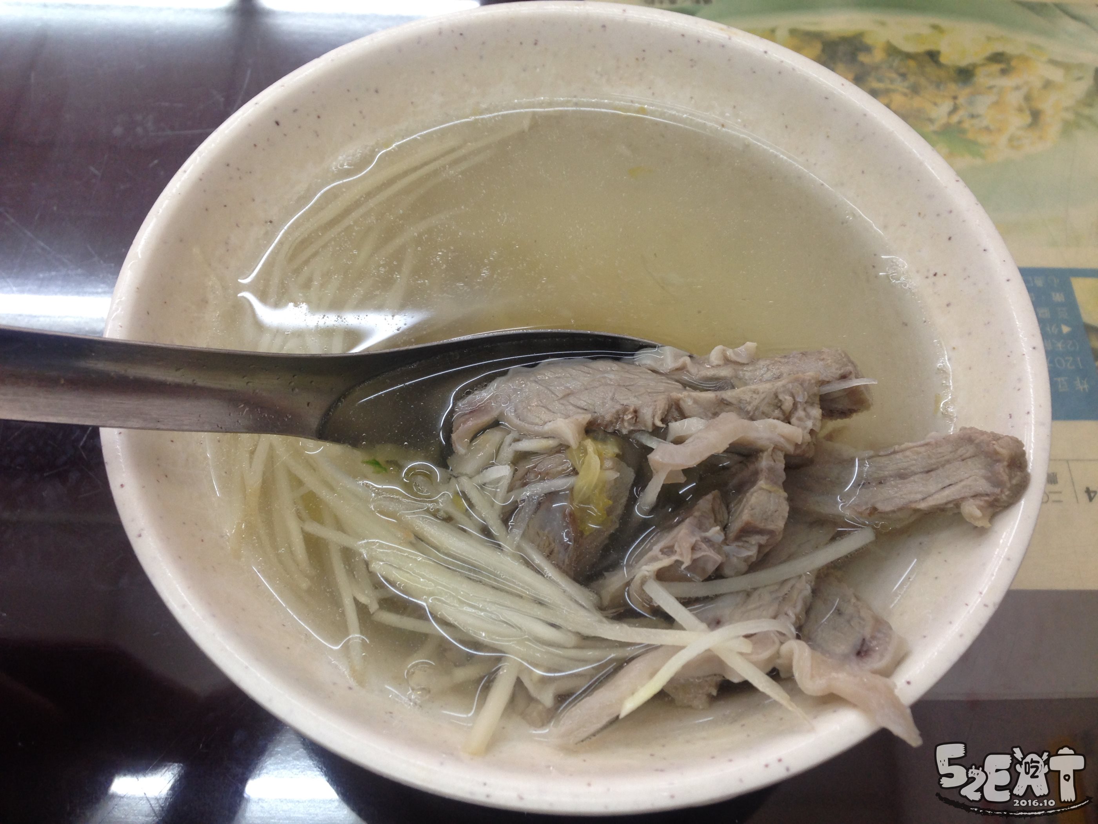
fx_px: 1047
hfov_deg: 55.4
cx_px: 549
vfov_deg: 42.9
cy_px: 412
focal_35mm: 33
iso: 80
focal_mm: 4.12
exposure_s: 1/20
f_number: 2.4
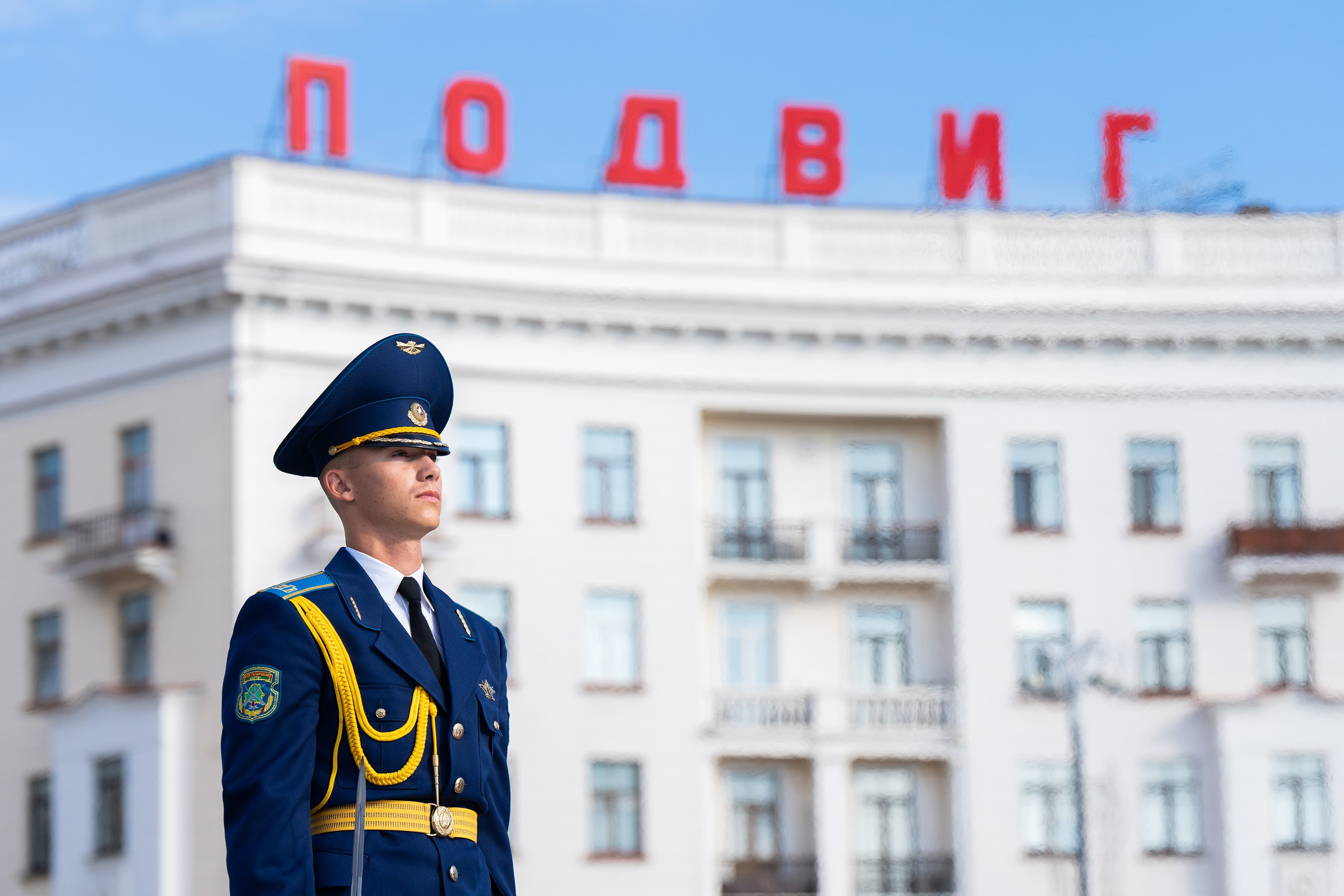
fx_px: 4219
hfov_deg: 18.1
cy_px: 448
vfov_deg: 12.1
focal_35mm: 113
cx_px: 672
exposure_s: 1/3200
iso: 800
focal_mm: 113
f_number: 4
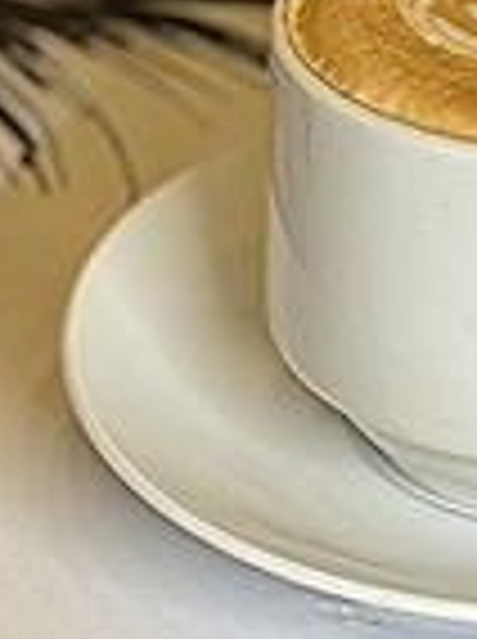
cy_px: -144
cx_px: 454
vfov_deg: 9.6
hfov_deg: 7.3
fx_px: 3741
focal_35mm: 203
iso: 50
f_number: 1.78
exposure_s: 1/50
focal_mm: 6.76
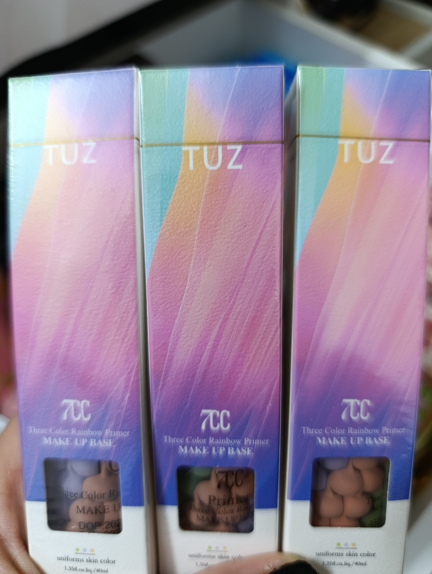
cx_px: 216
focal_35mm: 23
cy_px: 287
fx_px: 382
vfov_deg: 73.8
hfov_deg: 59.0
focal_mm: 6.11
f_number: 1.65
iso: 912
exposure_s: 1/100
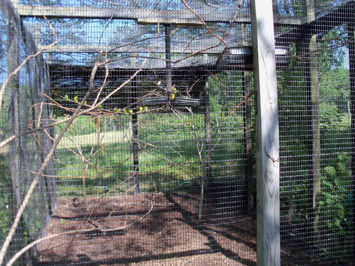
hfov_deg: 52.6
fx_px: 359
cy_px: 133
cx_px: 178
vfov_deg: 40.7
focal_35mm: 35
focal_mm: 6.3
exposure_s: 1/200
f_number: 3
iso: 80
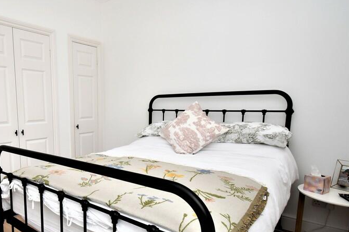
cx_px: 103
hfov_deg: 72.7
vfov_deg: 54.7
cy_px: 139
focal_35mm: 23
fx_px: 223
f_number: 5
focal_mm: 10
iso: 800
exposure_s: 1/100
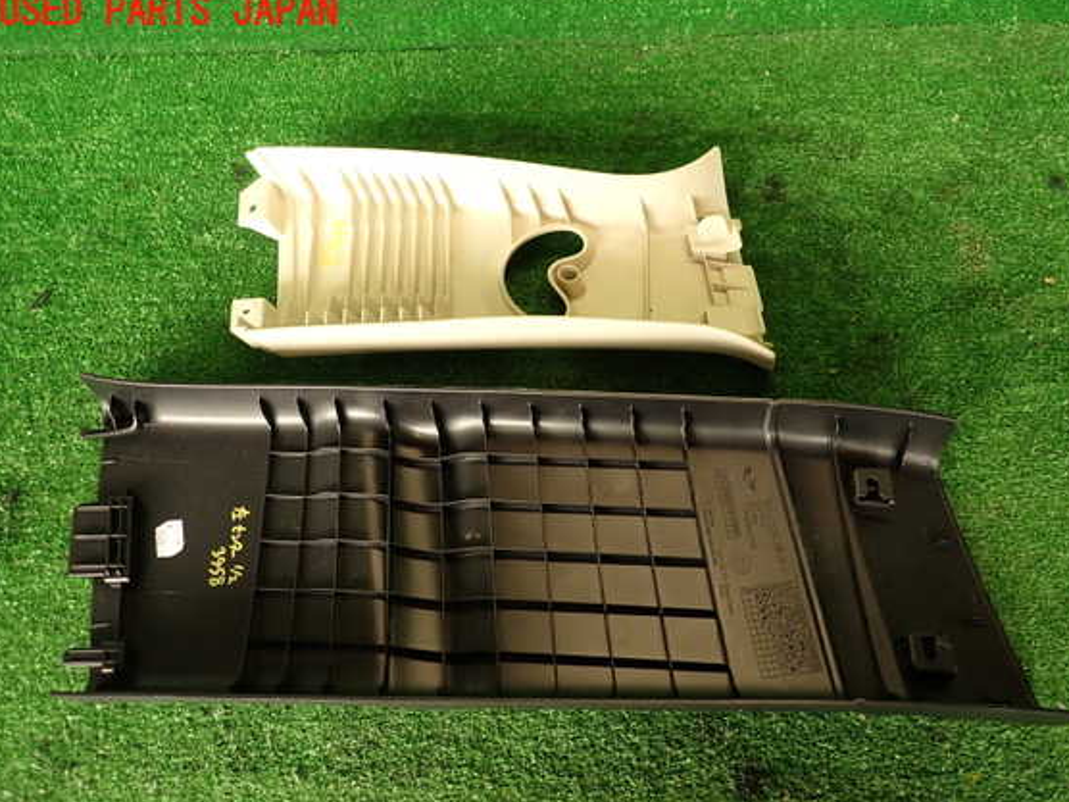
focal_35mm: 27
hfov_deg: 65.3
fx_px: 834
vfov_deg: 51.3
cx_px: 565
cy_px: 421
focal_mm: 4.5
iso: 125
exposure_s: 1/60
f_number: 2
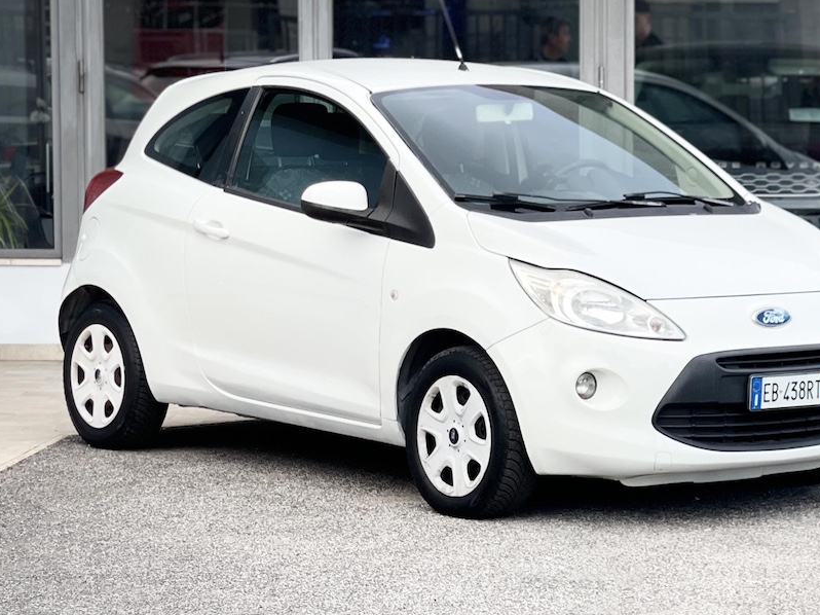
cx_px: 471
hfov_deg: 19.6
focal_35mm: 100
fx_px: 2368
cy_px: 265
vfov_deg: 14.8
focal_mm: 7.5
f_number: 2.2
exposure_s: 1/146
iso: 20
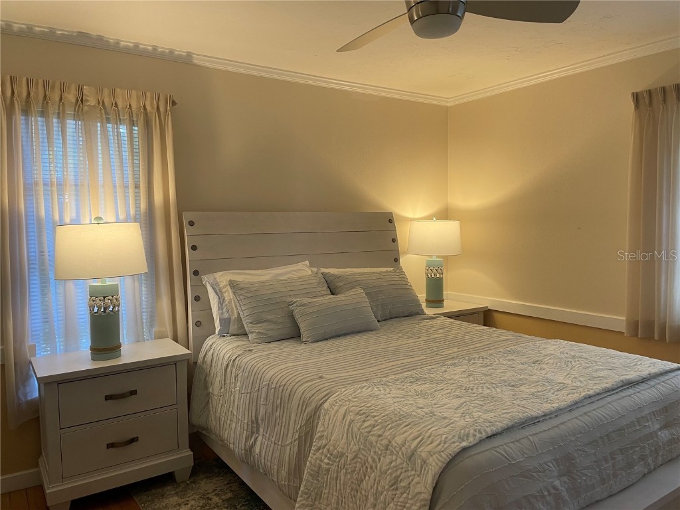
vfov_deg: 53.1
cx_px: 340
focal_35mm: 26
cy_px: 255
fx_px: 511
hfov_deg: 67.3
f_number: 1.6
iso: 100
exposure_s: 1/60
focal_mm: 4.2
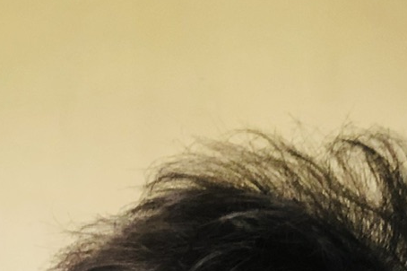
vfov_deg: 12.9
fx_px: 1062
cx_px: 247
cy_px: 520
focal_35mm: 94
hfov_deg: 21.7
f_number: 2.2
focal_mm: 2.87
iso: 200
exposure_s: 1/60
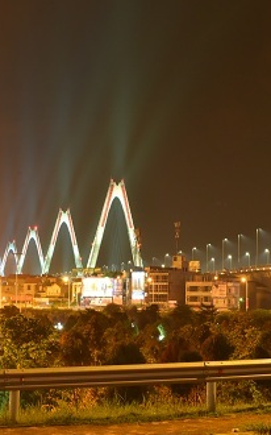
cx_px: 141
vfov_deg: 19.3
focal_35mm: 108
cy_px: 218
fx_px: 1277
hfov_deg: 12.1
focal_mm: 70
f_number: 14
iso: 800
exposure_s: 3
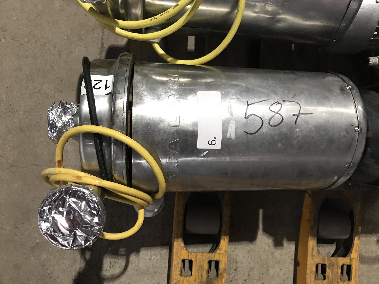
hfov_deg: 63.4
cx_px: 190
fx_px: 307
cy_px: 142
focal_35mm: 28
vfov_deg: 49.7
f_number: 1.8
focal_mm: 3.99
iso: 100
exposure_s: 1/14
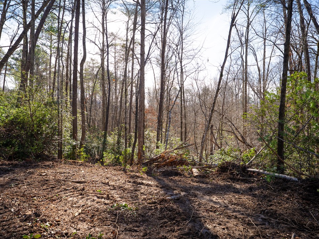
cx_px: 142
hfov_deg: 69.2
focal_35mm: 25
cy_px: 119
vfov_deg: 54.9
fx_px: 230
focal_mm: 23
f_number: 6.3
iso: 400
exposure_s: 1/6400
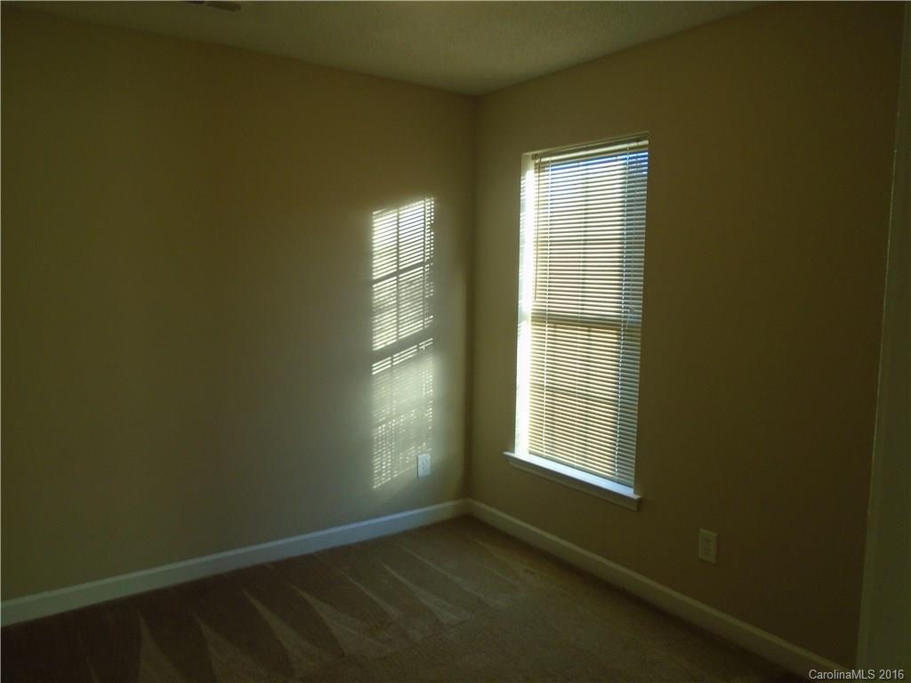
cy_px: 342
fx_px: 684
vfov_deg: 53.1
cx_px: 456
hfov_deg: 67.3
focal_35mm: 26
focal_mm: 4.6
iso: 100
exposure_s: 1/40
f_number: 3.2
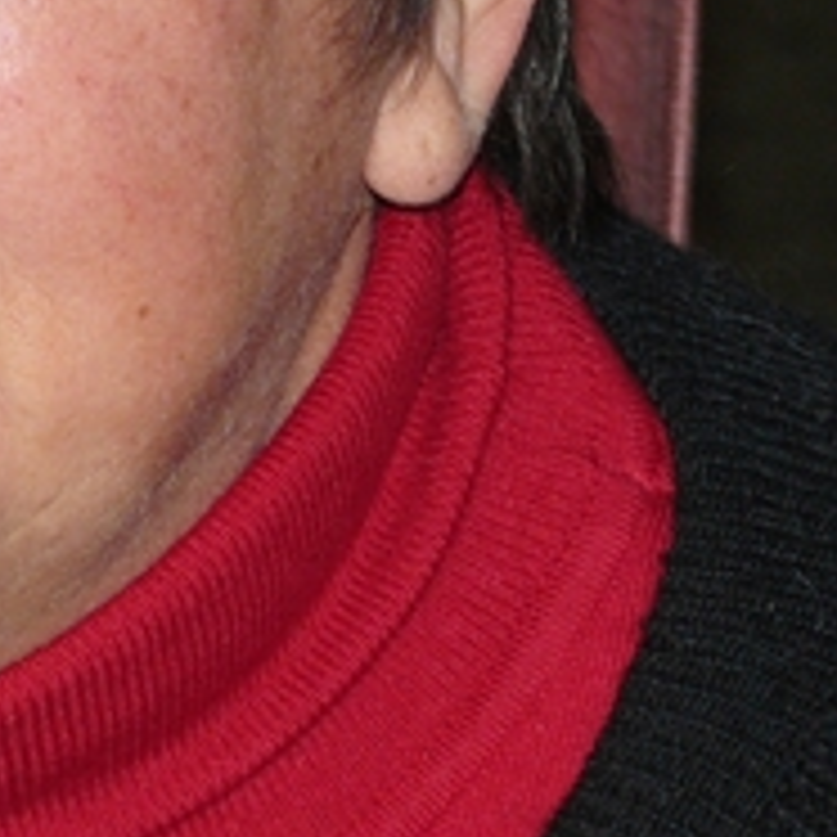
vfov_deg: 3.6
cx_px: -81
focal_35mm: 480
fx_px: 13131
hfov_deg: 3.6
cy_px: -32
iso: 125
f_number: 3.3
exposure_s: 1/30
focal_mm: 28
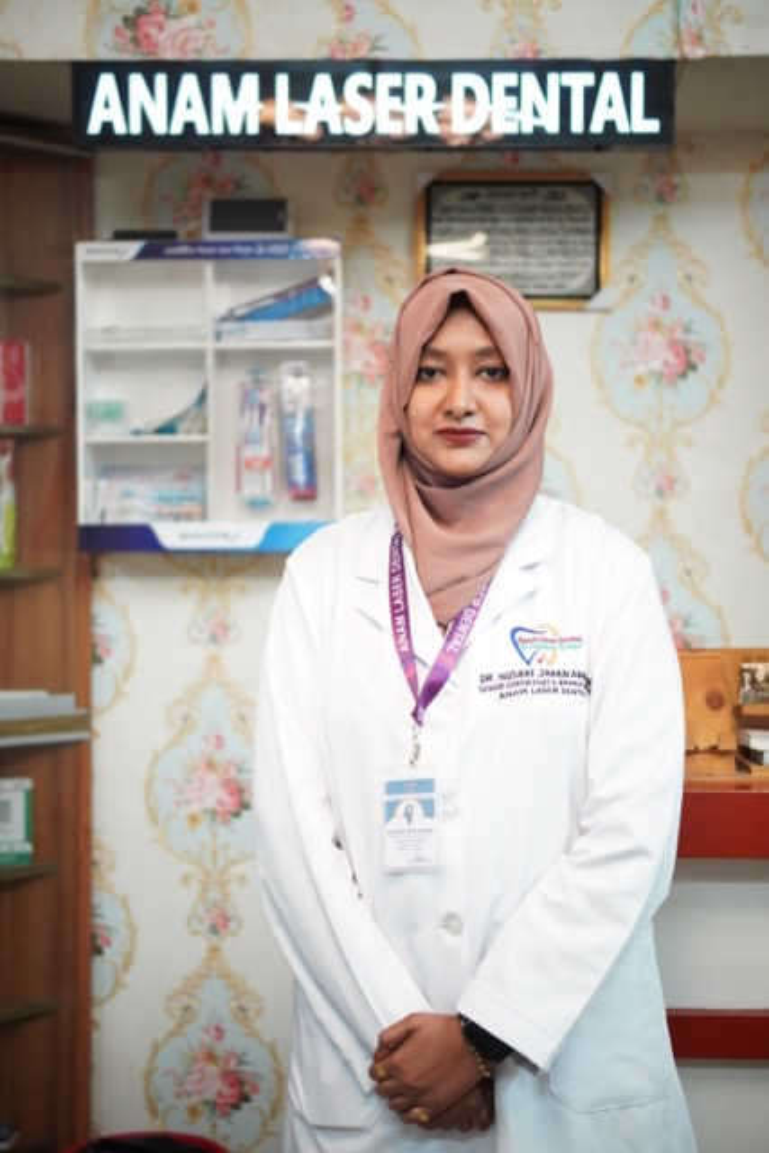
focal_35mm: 52
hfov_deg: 25.8
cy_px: 576
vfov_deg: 37.8
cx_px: 384
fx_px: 1681
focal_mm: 35
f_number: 1.7
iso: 1000
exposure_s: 1/100
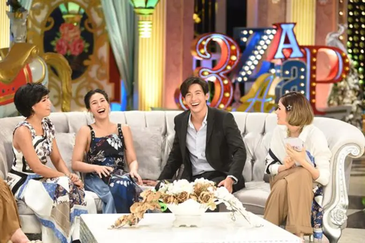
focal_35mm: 100
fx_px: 1014
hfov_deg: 20.4
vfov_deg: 13.7
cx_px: 182
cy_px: 122
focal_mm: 100
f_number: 3.2
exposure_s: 1/250
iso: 800
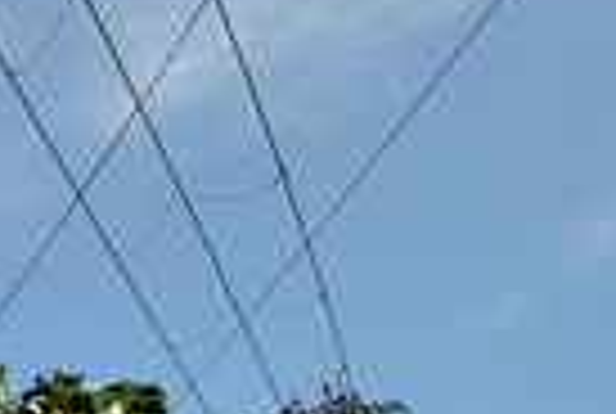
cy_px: 680
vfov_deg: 19.8
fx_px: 960
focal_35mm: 56
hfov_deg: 16.0
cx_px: -805
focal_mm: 8
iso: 180
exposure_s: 1/250
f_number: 10
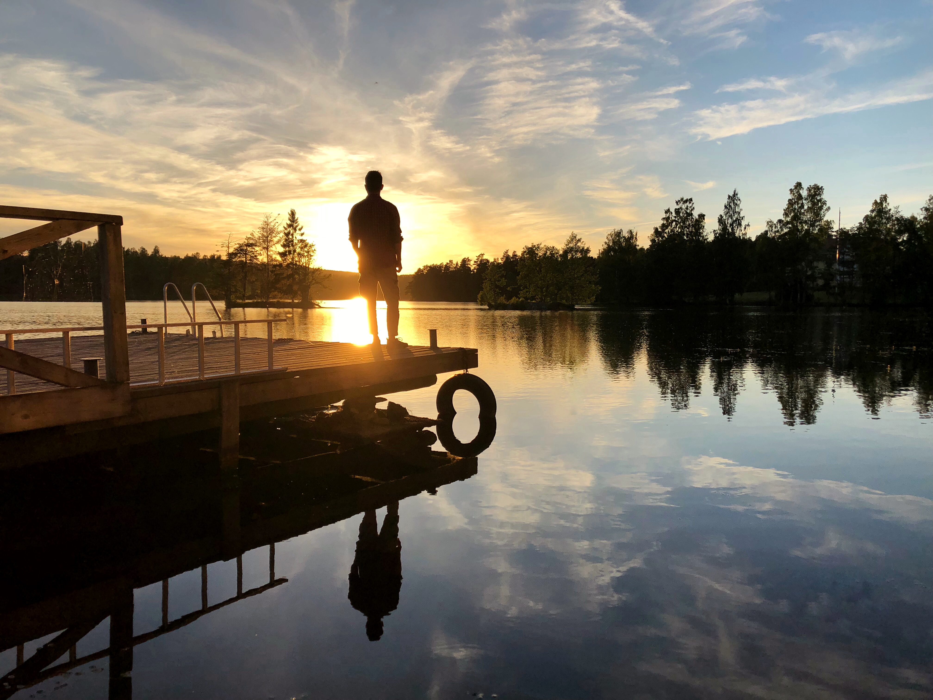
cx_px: 466
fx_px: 755
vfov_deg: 49.7
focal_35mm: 28
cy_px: 350
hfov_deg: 63.4
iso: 20
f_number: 1.8
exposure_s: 1/1548
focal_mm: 3.99
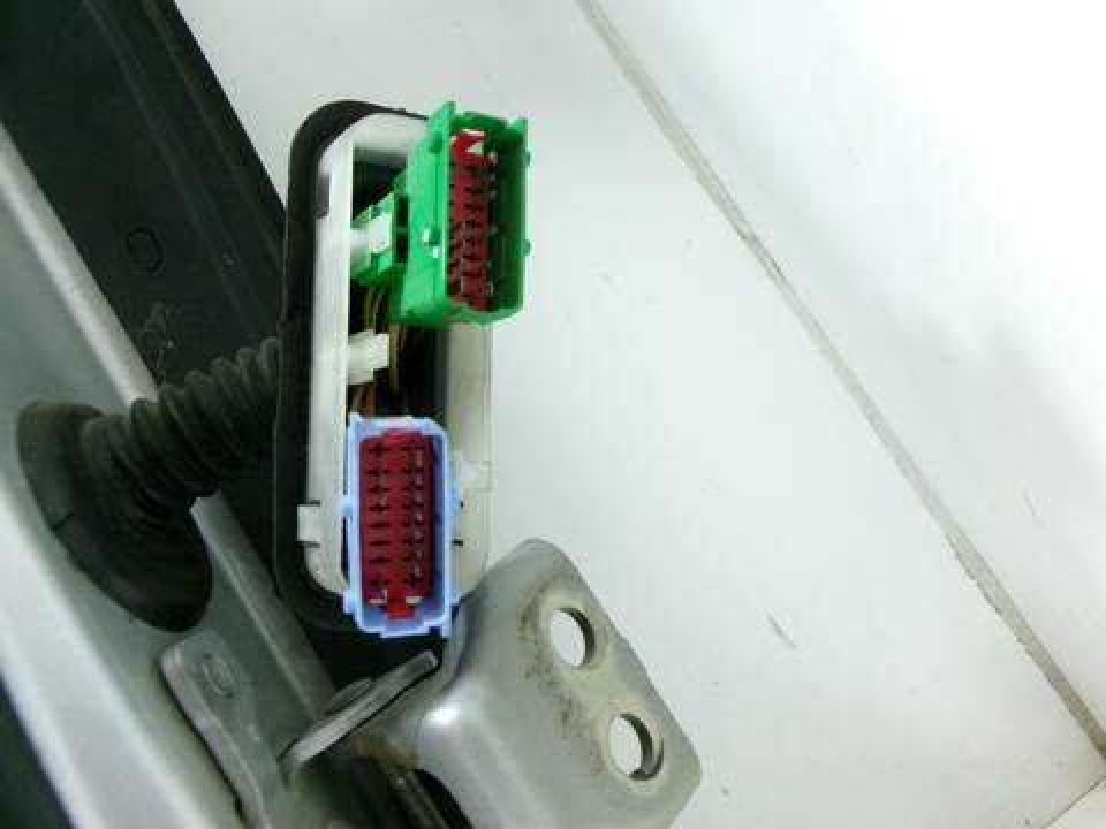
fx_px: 895
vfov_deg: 49.7
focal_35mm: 28
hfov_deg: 63.4
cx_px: 553
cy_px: 414
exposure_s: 1/17
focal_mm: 5.1
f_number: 3.9
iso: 598
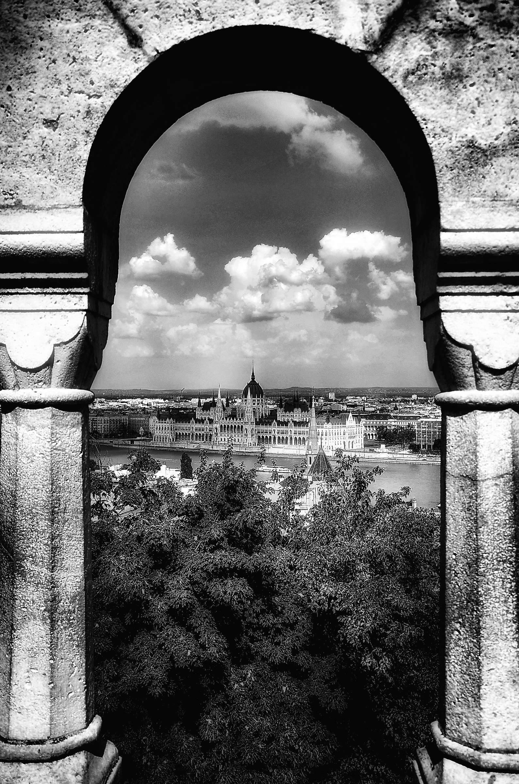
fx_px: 847
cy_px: 392
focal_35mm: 39
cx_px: 260
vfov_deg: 49.6
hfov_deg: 34.1
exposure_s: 1/200
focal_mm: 26
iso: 200
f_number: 7.1
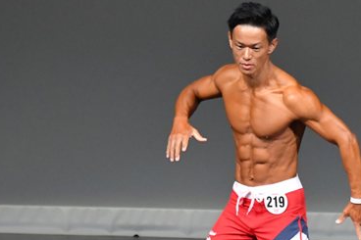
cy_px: 214
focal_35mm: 789
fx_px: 7908
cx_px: 308
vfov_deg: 1.7
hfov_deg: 2.6
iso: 5000
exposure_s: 1/400
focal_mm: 250
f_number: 5.6
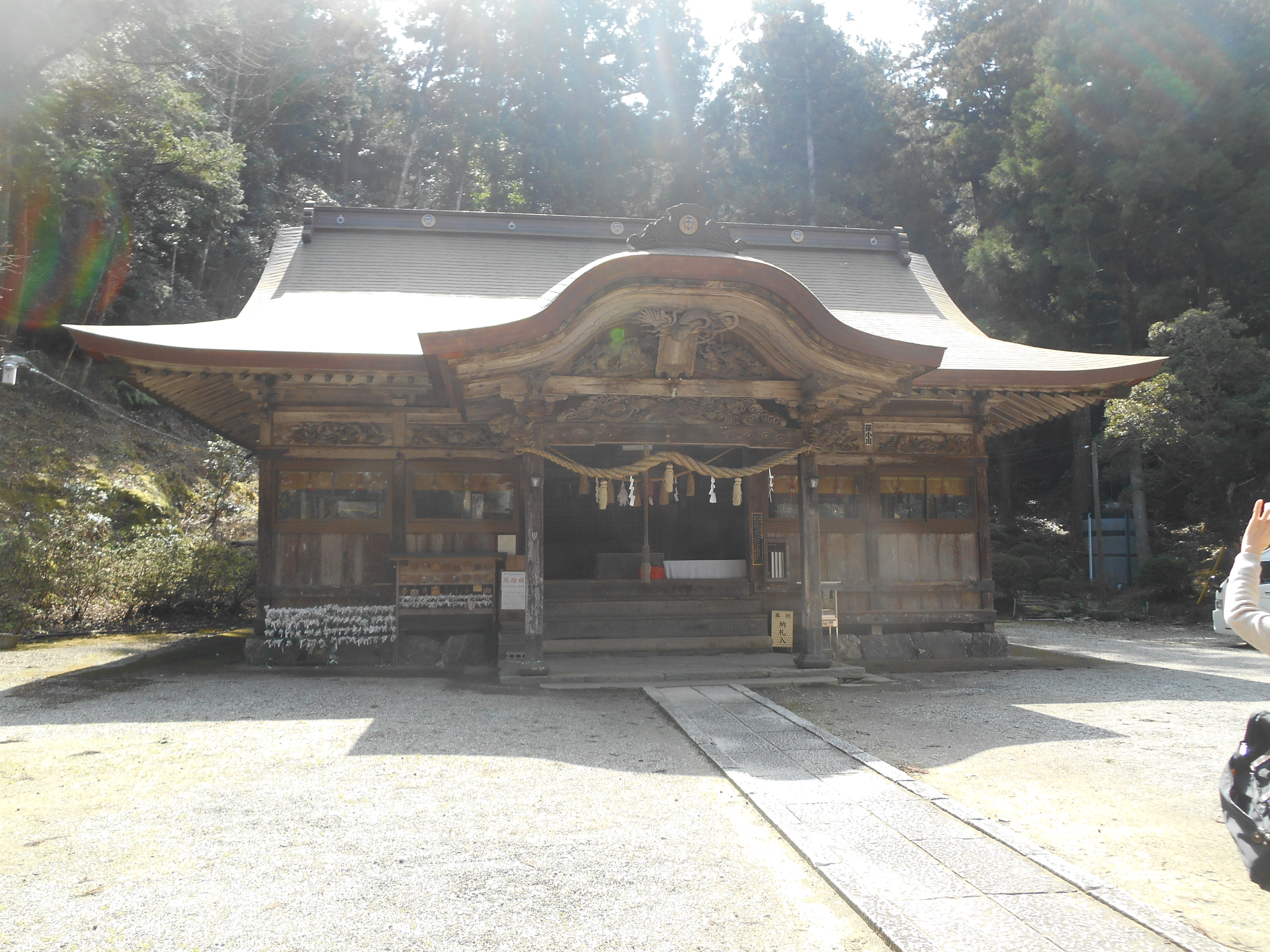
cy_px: 476
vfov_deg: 53.1
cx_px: 635
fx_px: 954
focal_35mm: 26
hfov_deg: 67.3
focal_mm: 4.7
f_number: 3.4
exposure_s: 1/160
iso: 80
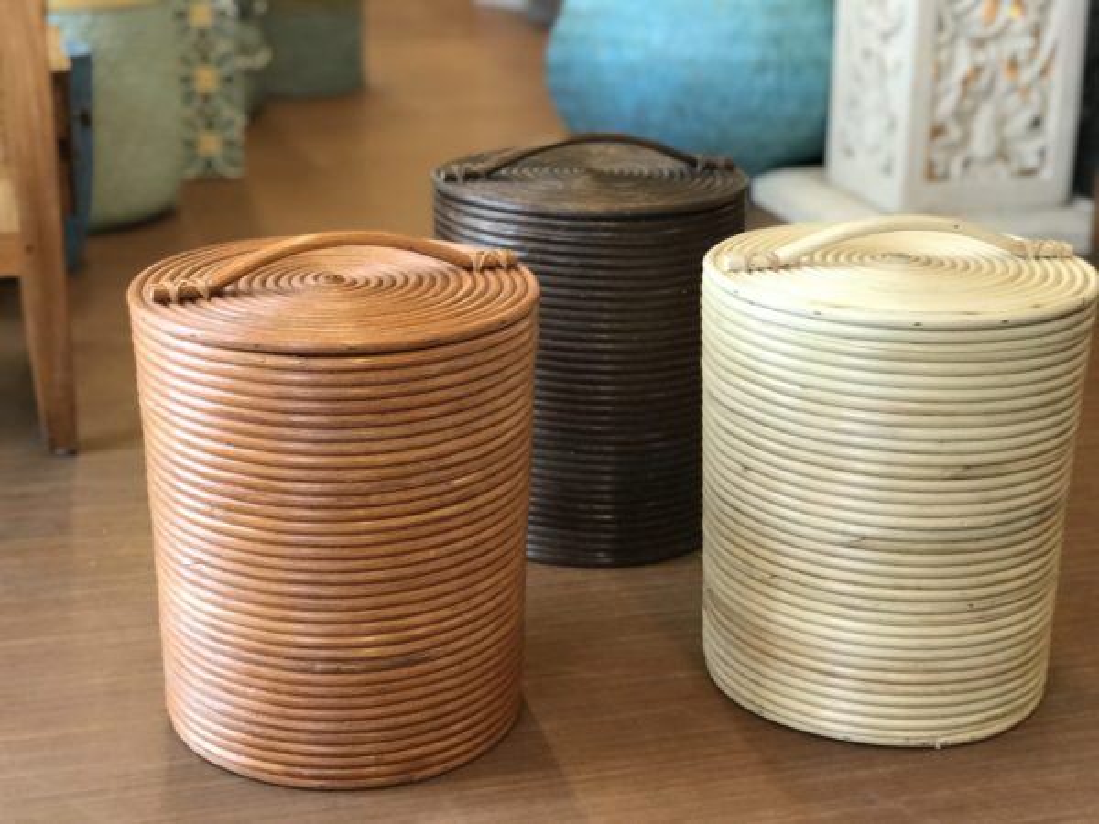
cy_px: 412
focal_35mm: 57
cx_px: 550
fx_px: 1810
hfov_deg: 33.8
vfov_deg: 25.7
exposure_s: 1/60
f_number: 2.8
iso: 64
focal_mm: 6.6
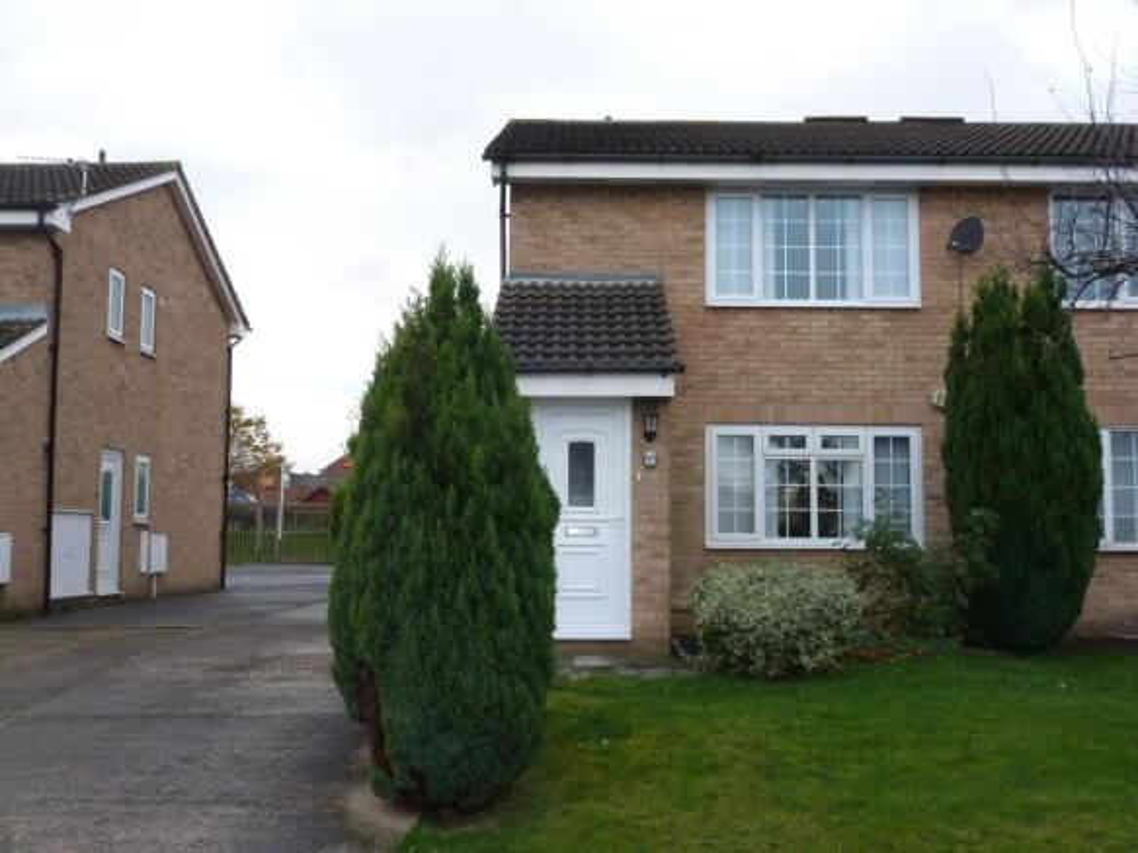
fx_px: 1183
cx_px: 569
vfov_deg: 39.6
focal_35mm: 36
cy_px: 426
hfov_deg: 51.4
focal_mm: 6.4
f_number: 3.7
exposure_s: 1/60
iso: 250
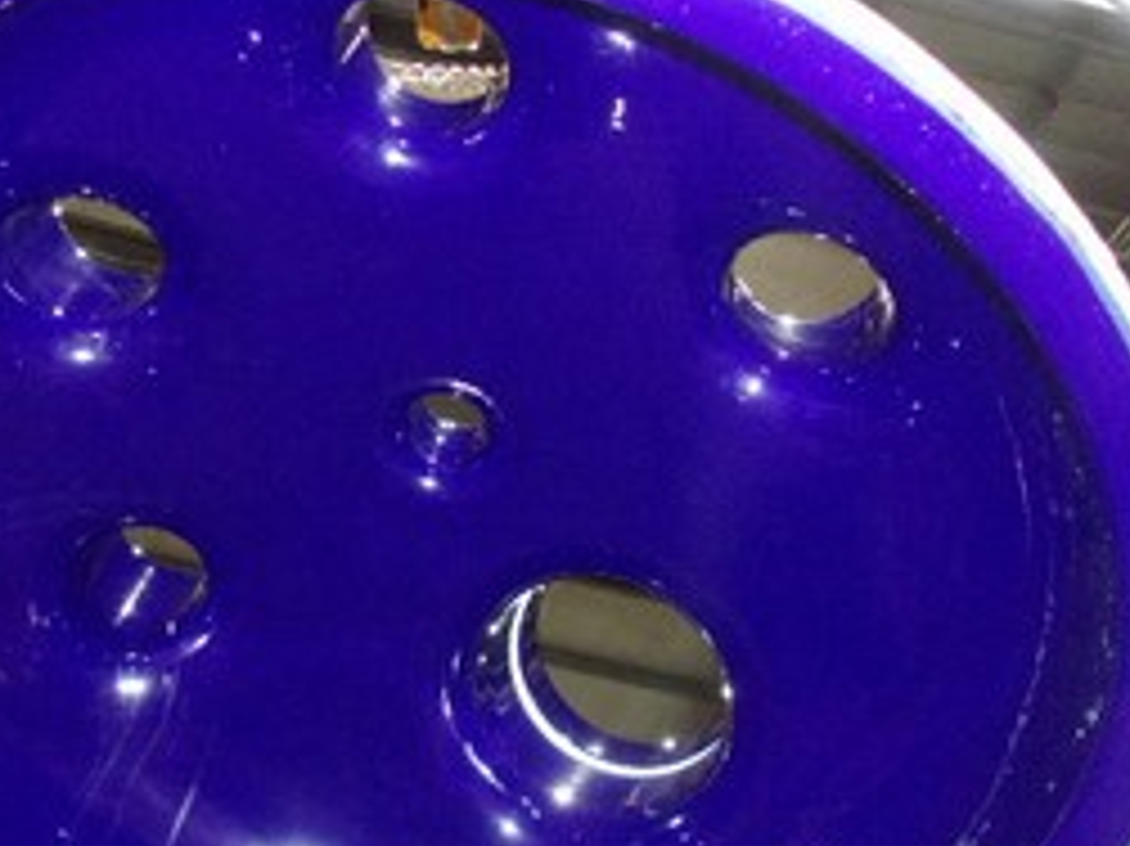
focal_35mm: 43
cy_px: 567
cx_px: 446
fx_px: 1403
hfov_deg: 43.6
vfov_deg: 33.3
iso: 640
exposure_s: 1/34
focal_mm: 4.9
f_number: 3
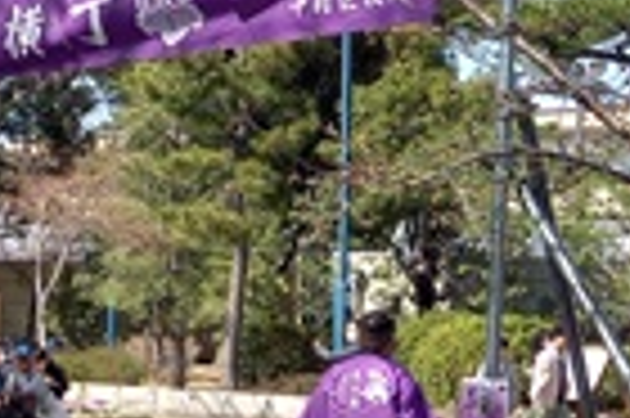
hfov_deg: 16.7
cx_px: -63
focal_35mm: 119
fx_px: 2080
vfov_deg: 11.4
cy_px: 49
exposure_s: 1/588
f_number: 1.8
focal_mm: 4.65
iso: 50
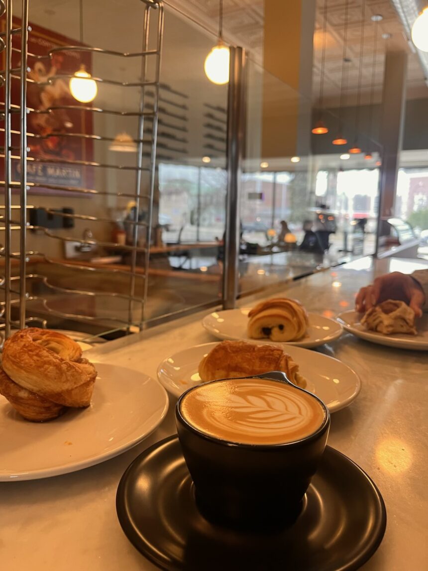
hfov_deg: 53.1
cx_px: 214
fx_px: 429
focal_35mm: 26
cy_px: 286
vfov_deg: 67.3
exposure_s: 1/60
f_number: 1.6
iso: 200
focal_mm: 5.1
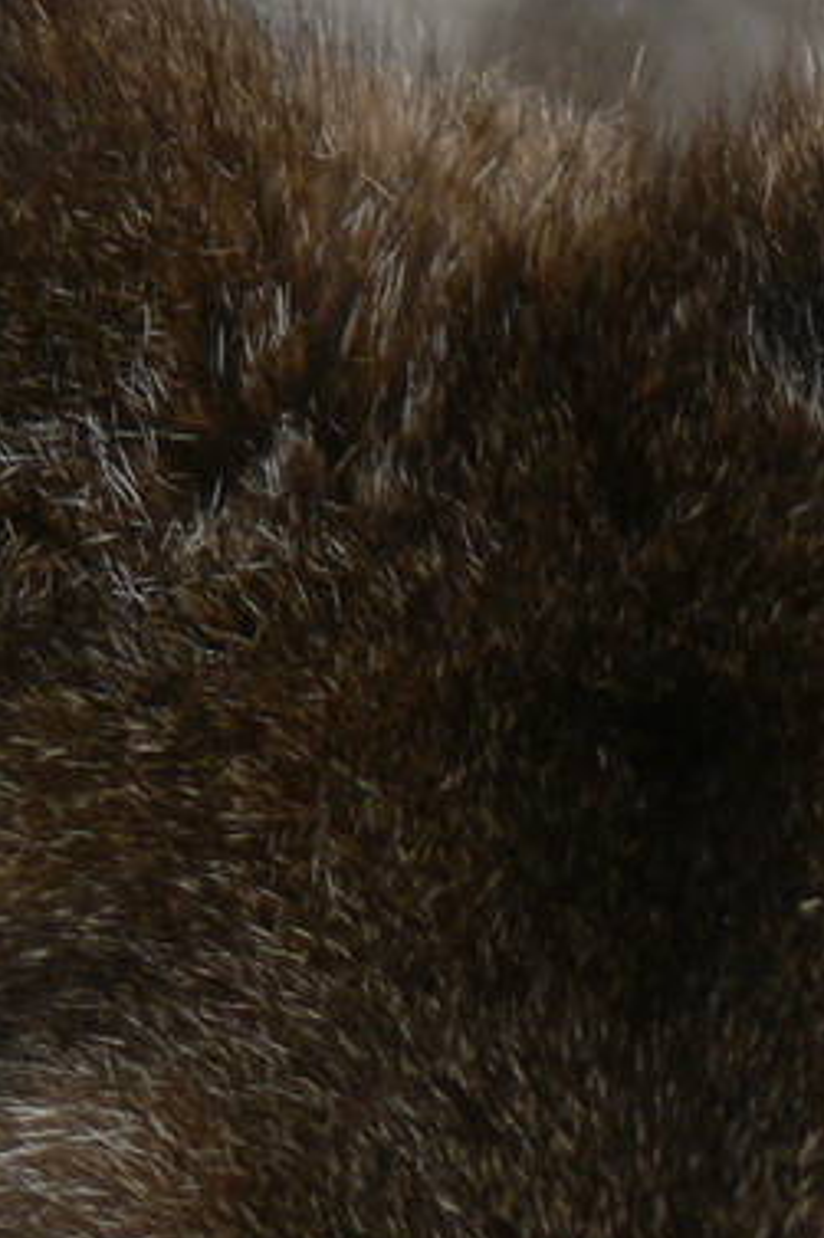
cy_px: 1675
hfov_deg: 1.6
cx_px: 676
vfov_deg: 2.4
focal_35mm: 869
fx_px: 29861
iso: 80
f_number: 4.5
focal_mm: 41.6
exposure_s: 1/100
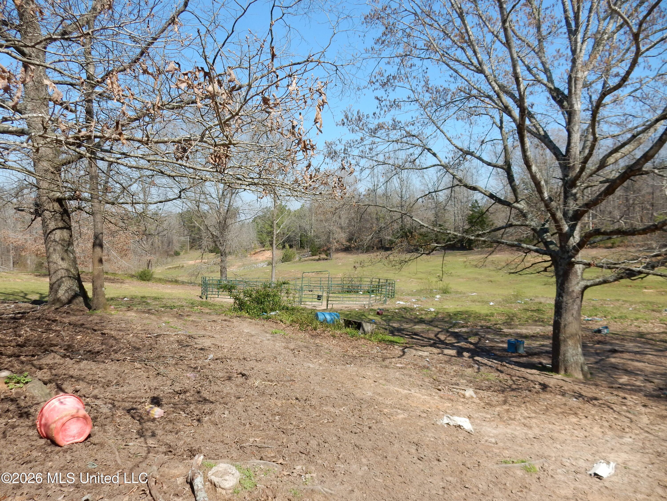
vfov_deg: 54.9
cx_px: 334
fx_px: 482
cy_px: 250
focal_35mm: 25
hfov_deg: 69.4
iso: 125
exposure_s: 1/800
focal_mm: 4.5
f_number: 3.7
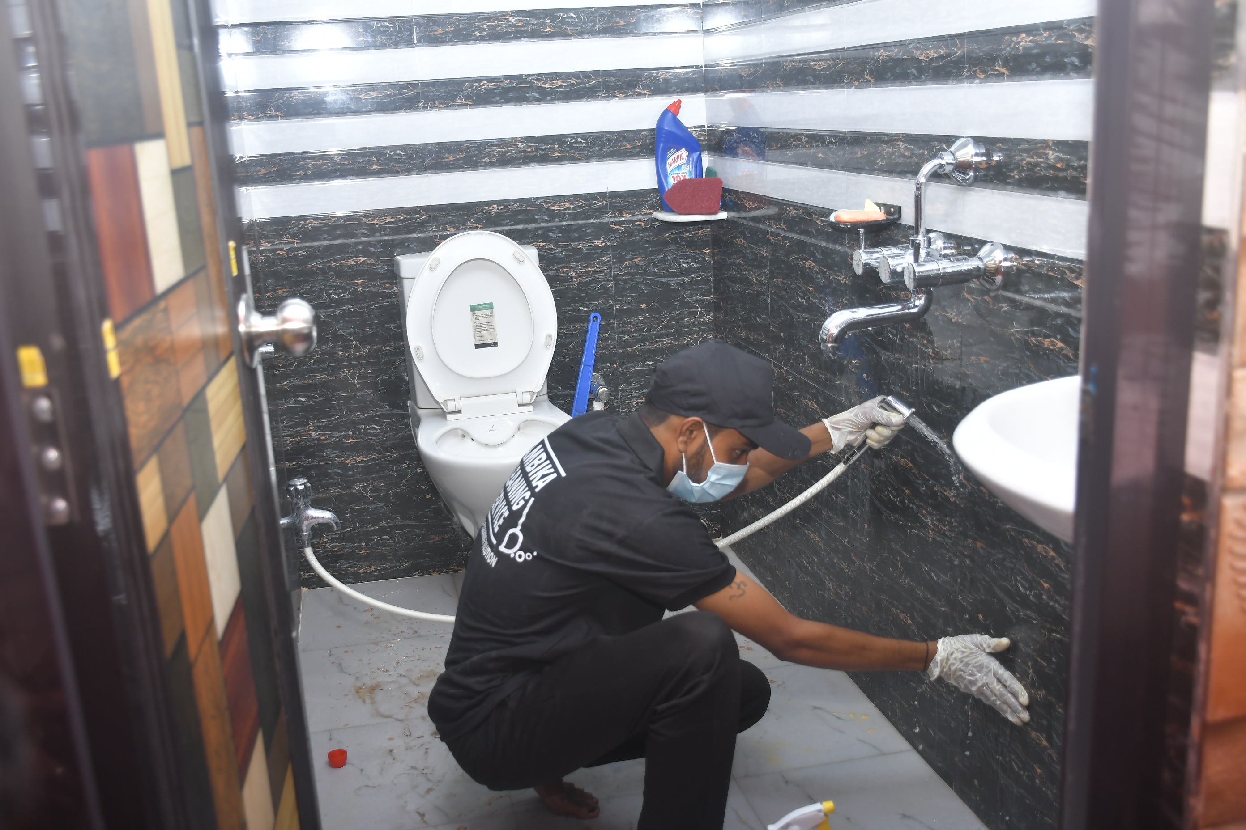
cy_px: 415
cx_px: 623
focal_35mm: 34
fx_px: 1177
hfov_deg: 55.8
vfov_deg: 38.9
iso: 400
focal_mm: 23
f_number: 3.8
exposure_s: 1/320
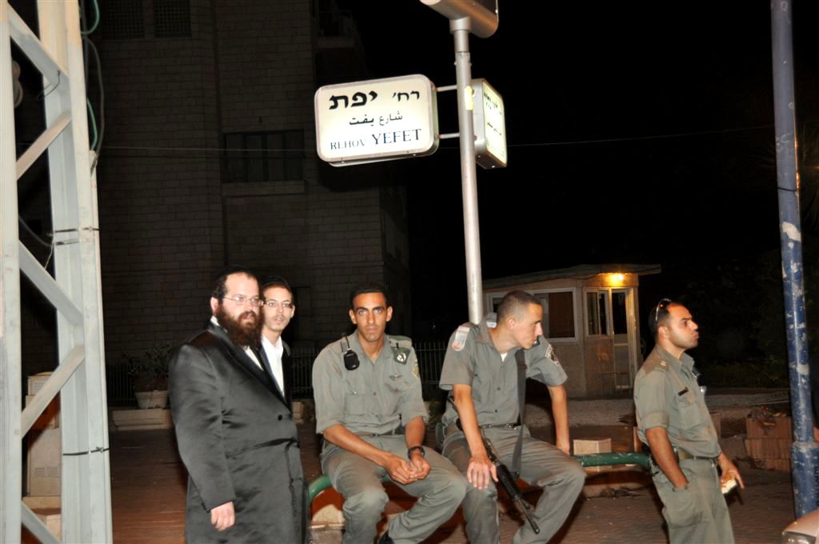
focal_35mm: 60
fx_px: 1363
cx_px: 410
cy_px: 272
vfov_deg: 22.6
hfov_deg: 33.4
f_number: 4.5
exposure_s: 1/60
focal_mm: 40
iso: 800
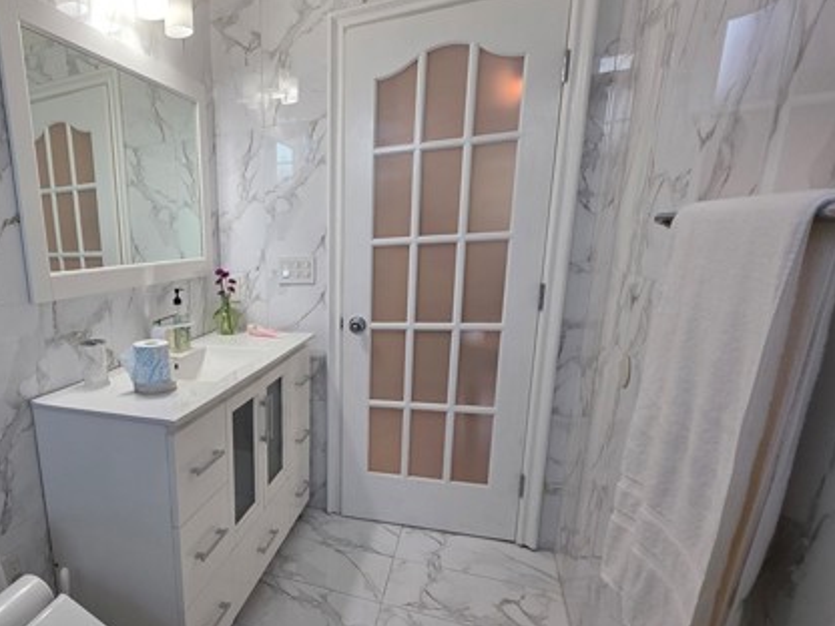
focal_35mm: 20
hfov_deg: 76.0
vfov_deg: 65.3
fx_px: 482
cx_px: 213
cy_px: 377
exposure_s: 1/120
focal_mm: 2.2
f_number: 1.9
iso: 100
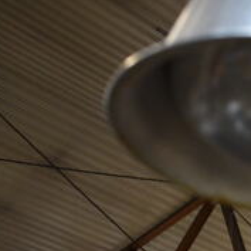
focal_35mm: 79
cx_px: 380
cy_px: 218
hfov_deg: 19.1
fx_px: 648
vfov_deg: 21.5
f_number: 3.5
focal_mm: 18
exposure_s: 1/125
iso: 1400
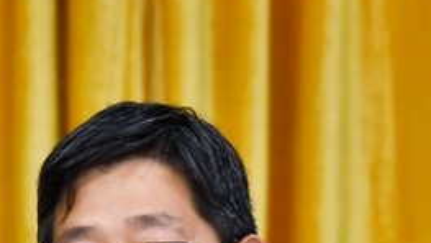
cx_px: 143
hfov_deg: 6.0
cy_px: 325
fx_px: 4080
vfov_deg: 3.4
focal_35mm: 357
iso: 800
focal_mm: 112
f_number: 5.6
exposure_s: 1/50
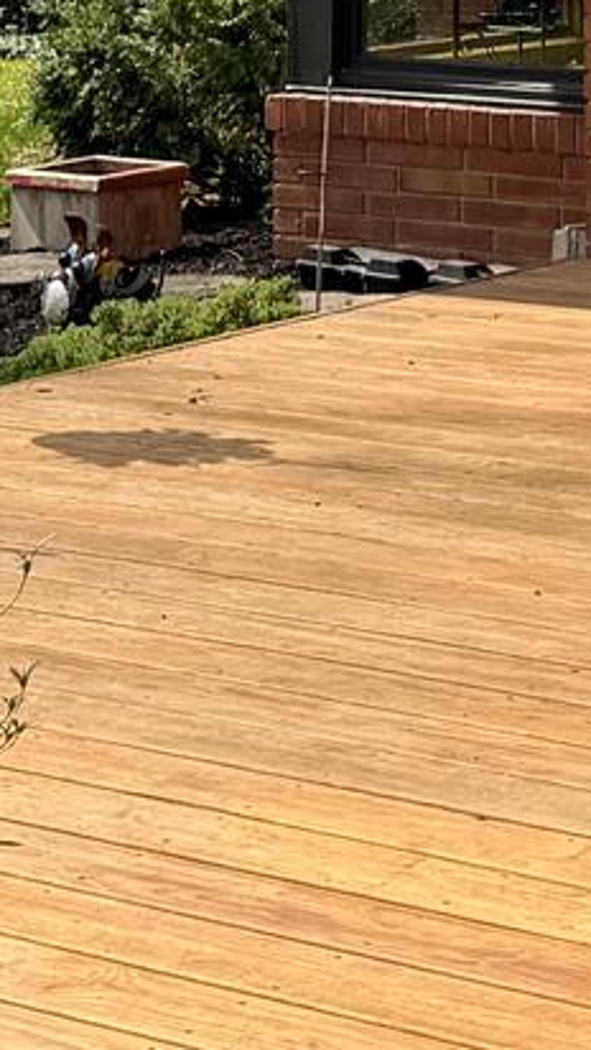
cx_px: 606
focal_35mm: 130
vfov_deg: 15.4
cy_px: -446
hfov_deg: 9.3
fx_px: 3619
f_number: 1.78
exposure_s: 1/3597
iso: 80
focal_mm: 6.76
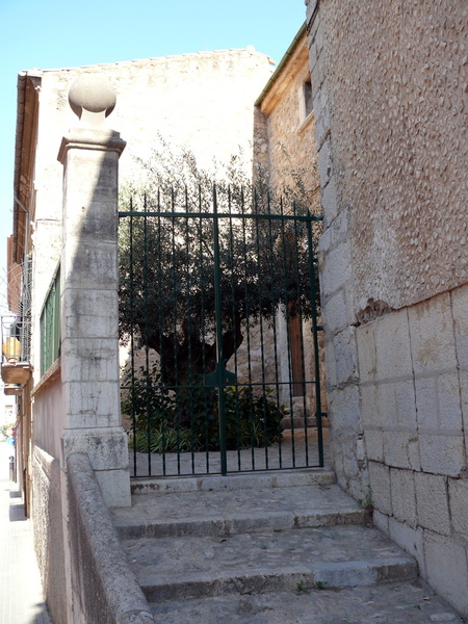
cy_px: 312
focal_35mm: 35
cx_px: 234
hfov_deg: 40.7
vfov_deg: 52.6
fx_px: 631
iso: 100
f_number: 4
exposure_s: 1/250
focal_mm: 7.4
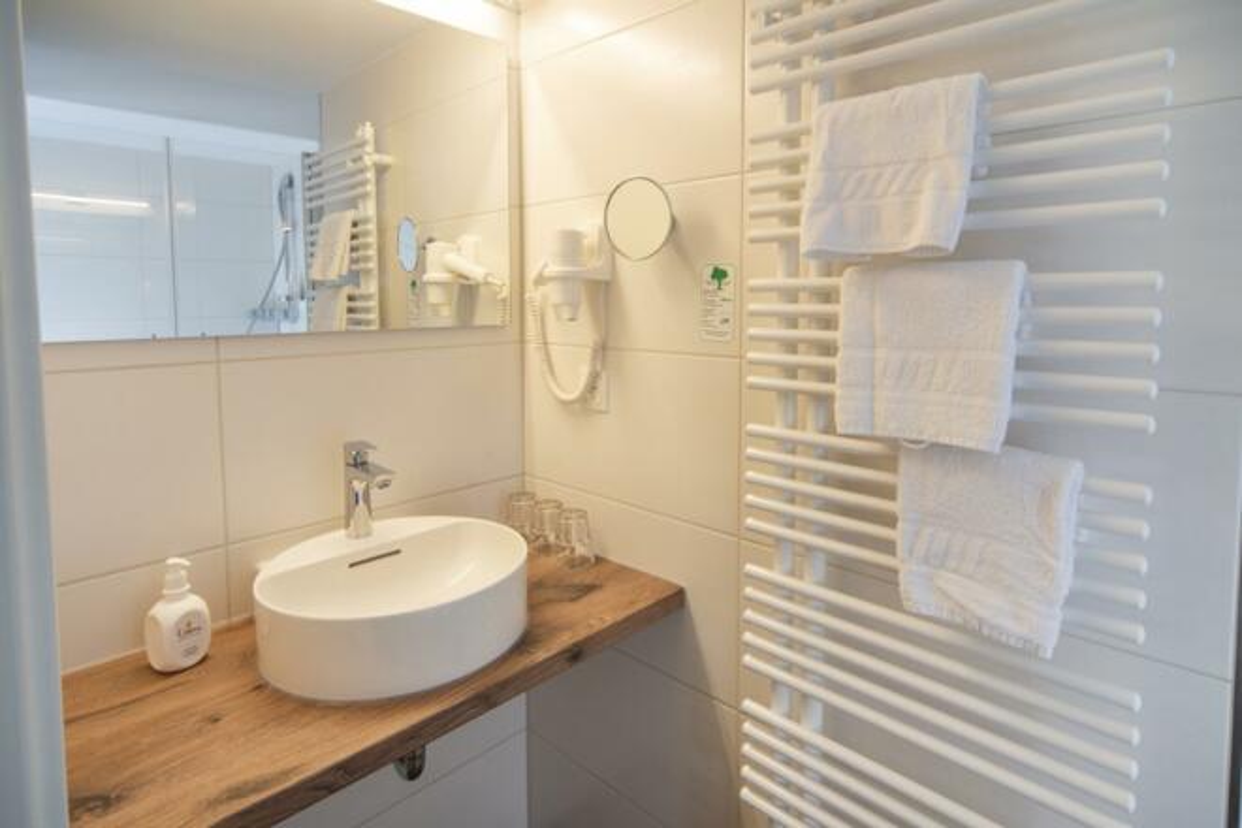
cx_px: 621
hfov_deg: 90.0
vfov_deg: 67.4
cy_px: 414
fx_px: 621
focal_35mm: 18
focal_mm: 18
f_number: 11
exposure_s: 1/8
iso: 200
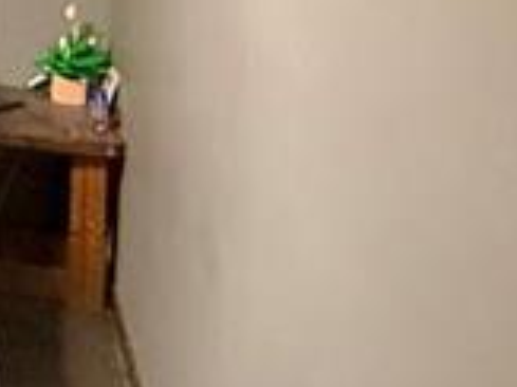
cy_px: -163
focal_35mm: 88
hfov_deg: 16.7
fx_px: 1313
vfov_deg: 15.6
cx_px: -523
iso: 1250
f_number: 2.2
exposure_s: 1/60
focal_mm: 2.22
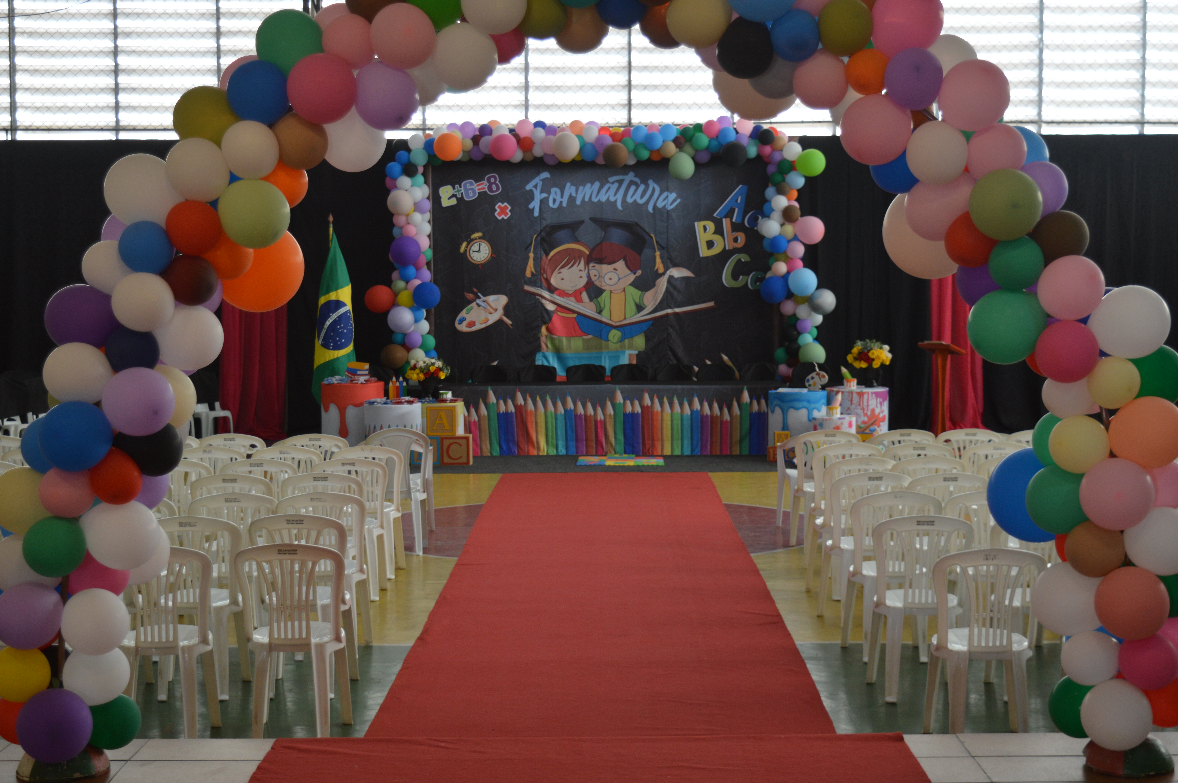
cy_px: 392
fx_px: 1863
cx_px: 589
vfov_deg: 23.7
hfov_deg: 35.1
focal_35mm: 57
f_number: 4.8
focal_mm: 38
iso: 400
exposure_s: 1/60
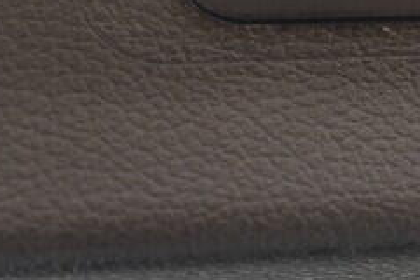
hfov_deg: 13.3
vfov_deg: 8.7
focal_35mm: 153
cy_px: -206
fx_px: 1786
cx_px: 366
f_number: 2.8
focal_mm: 24
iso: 250
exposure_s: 1/40
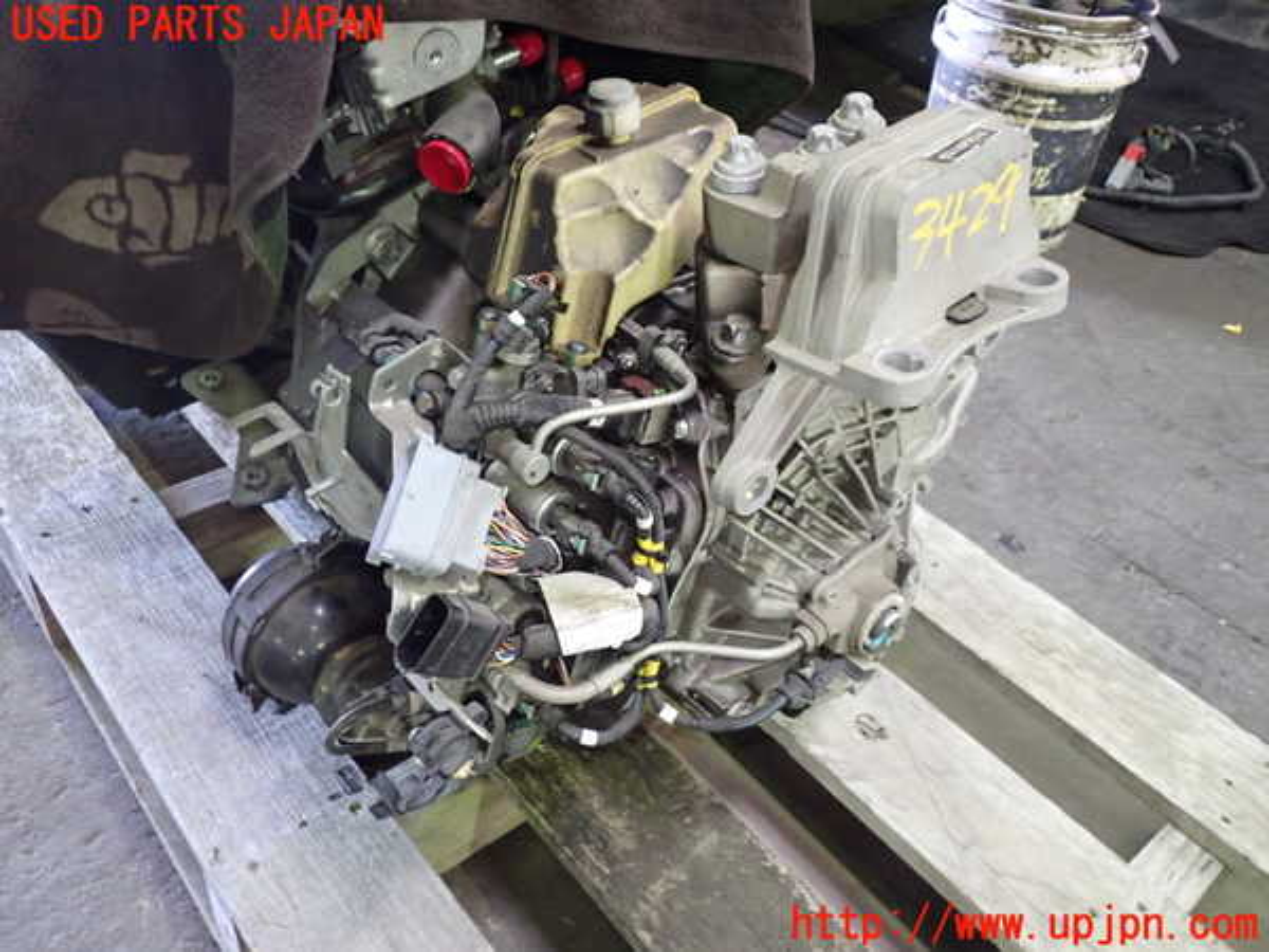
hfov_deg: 60.0
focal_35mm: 30
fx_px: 1100
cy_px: 476
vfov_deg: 46.8
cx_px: 634
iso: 800
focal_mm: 5.4
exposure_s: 1/30
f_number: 2.3
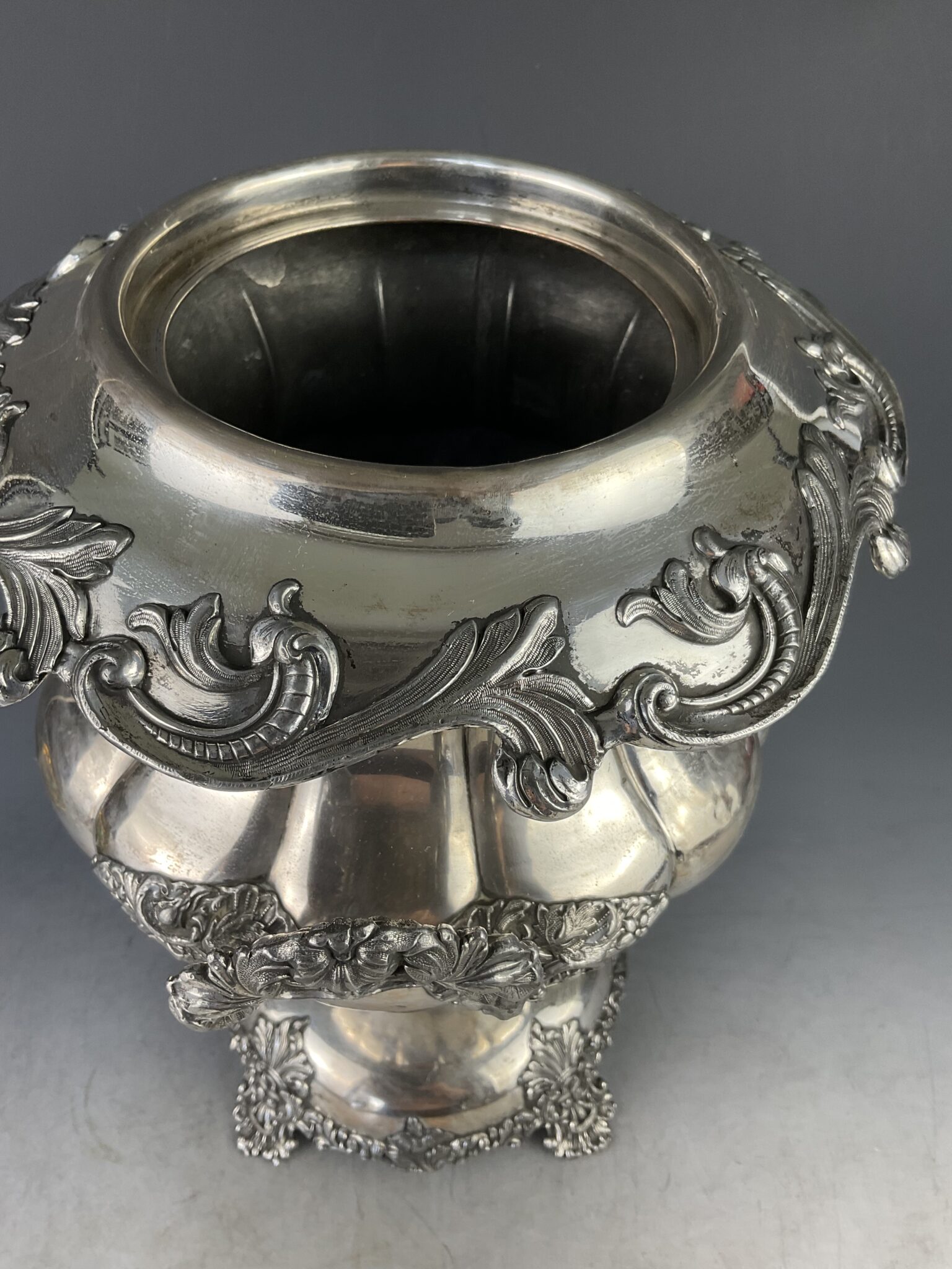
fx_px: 1063
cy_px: 634
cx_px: 476
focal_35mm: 29
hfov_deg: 48.2
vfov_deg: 61.7
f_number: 1.8
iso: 40
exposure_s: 1/122
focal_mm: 3
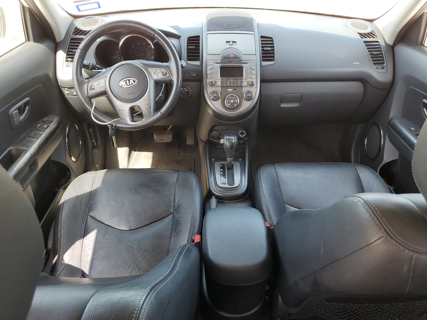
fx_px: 321
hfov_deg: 67.3
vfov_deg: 53.1
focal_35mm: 26
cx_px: 214
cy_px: 160
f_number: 1.5
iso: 53
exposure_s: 1/120
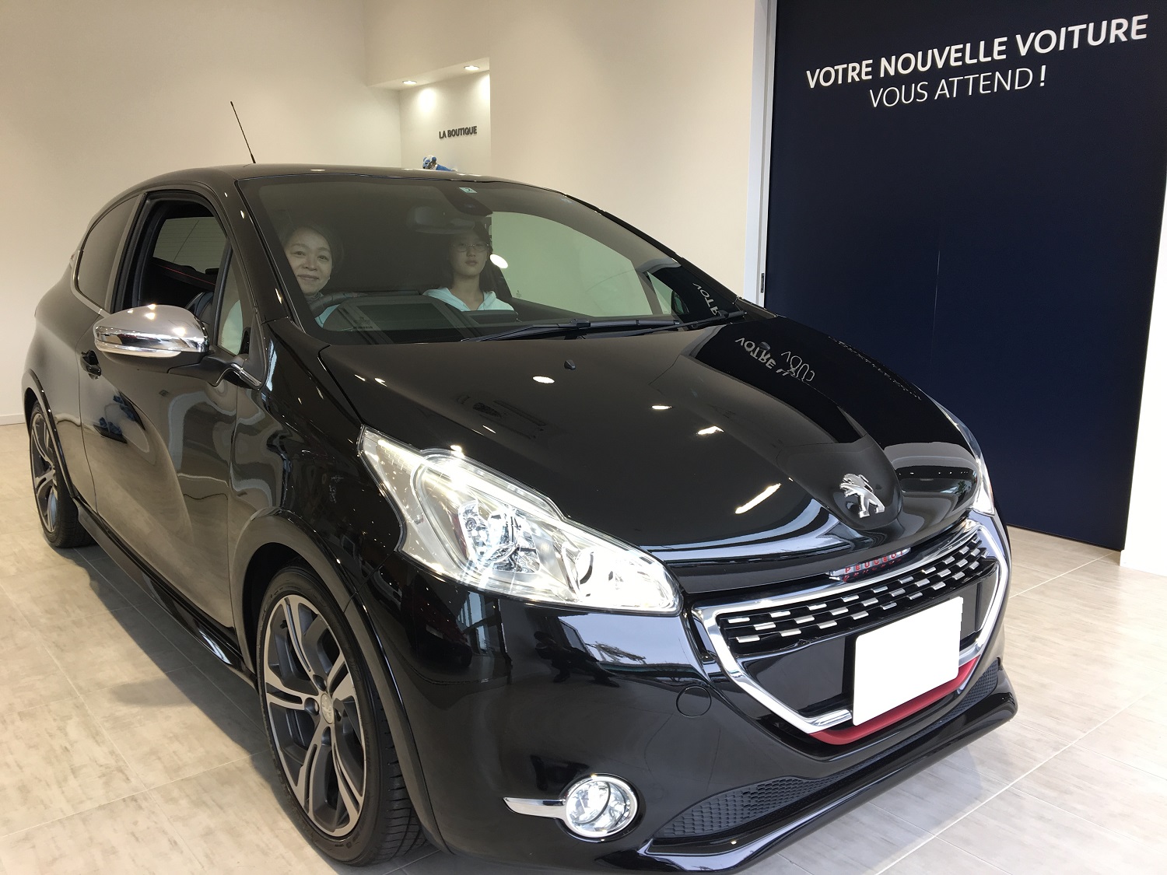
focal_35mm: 29
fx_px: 978
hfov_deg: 61.7
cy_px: 438
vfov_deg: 48.2
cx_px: 584
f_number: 2.2
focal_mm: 4.15
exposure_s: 1/60
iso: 25
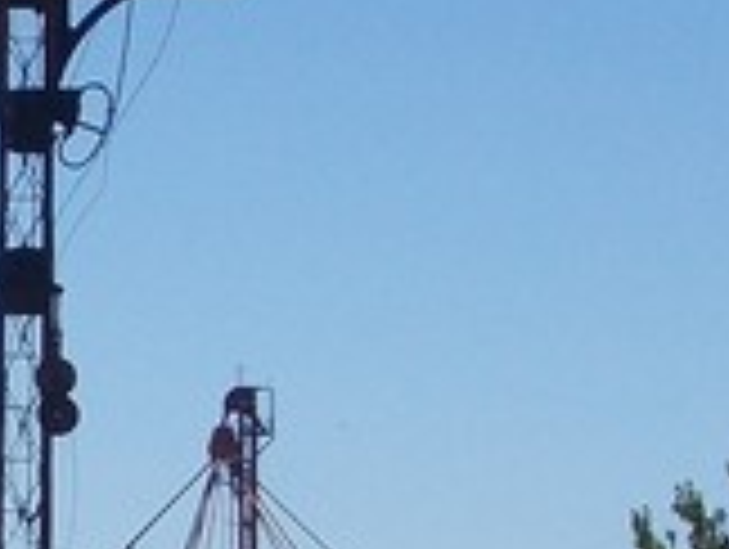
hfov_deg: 6.8
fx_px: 5969
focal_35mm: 283
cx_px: -608
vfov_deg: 5.3
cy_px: 486
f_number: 8
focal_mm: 8.5
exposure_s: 1/250
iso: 80
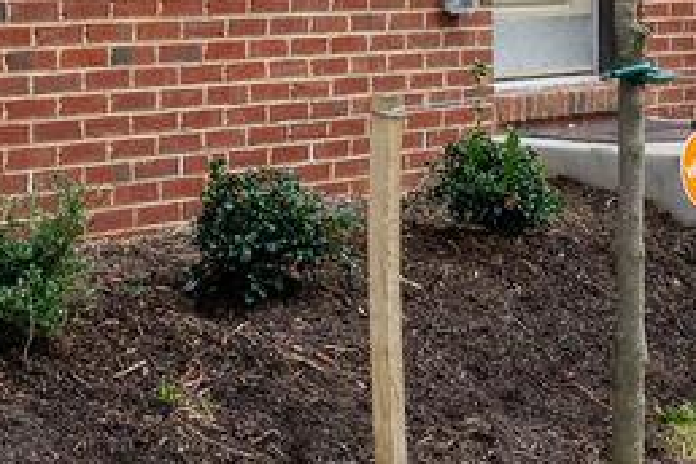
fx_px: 2069
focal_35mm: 107
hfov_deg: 19.1
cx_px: 332
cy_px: -526
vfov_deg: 11.3
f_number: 10
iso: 400
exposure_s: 1/60
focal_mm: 16
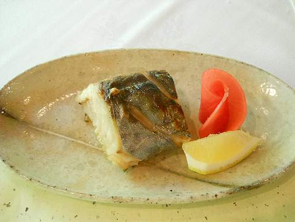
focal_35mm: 41
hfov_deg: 45.8
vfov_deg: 35.1
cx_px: 148
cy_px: 111
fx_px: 349
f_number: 3.1
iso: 400
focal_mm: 6.72
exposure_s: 1/15
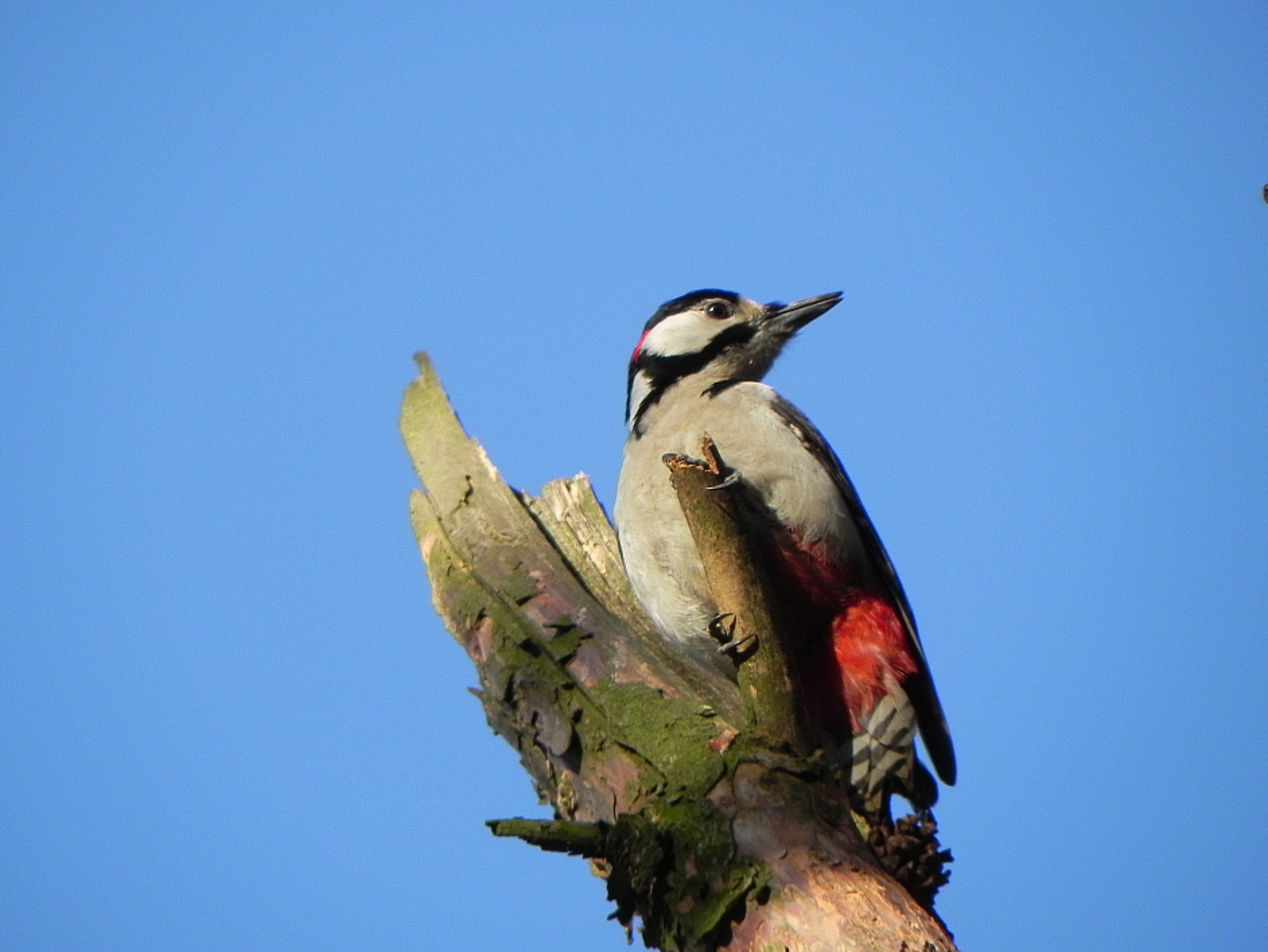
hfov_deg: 2.7
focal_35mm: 737
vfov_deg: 2.0
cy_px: 481
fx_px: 27004
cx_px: 623
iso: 160
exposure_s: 1/240
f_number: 5.6
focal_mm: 120
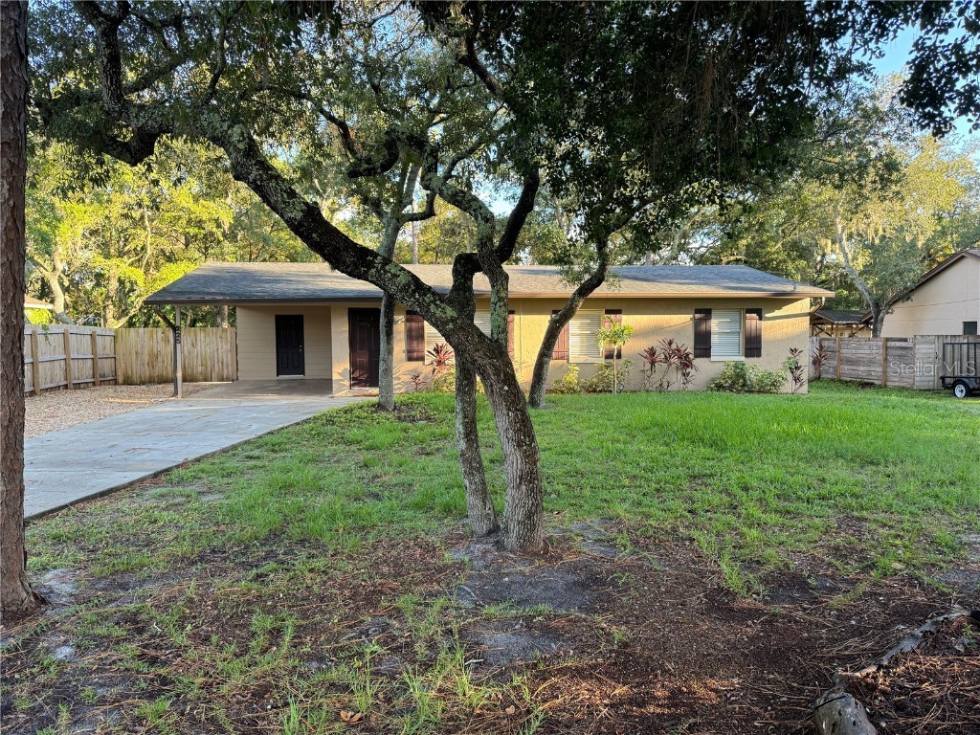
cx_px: 490
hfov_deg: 71.6
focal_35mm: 24
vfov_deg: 56.8
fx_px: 679
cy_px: 368
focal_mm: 6.76
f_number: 1.78
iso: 100
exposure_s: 1/123
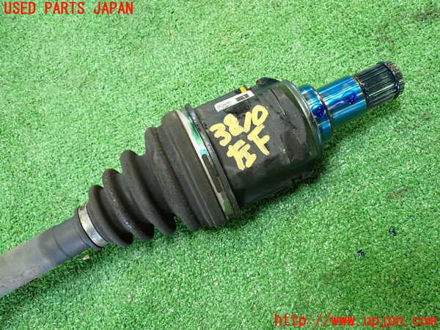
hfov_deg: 56.8
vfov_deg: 44.2
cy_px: 165
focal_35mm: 32
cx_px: 220
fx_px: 407
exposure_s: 1/30
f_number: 2.4
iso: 400
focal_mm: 5.79
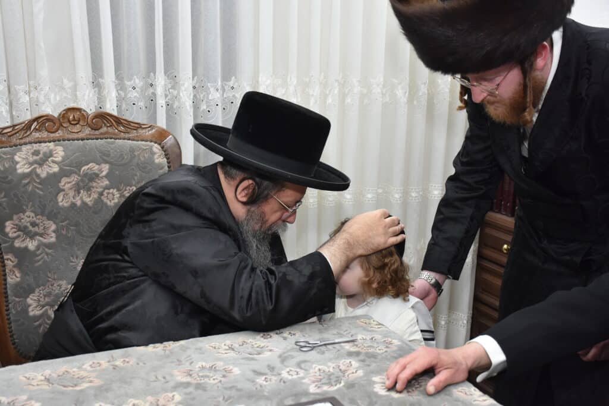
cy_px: 203
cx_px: 304
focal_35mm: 45
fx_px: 761
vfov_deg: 29.9
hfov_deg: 43.6
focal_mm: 30
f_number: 5.6
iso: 1000
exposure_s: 1/125
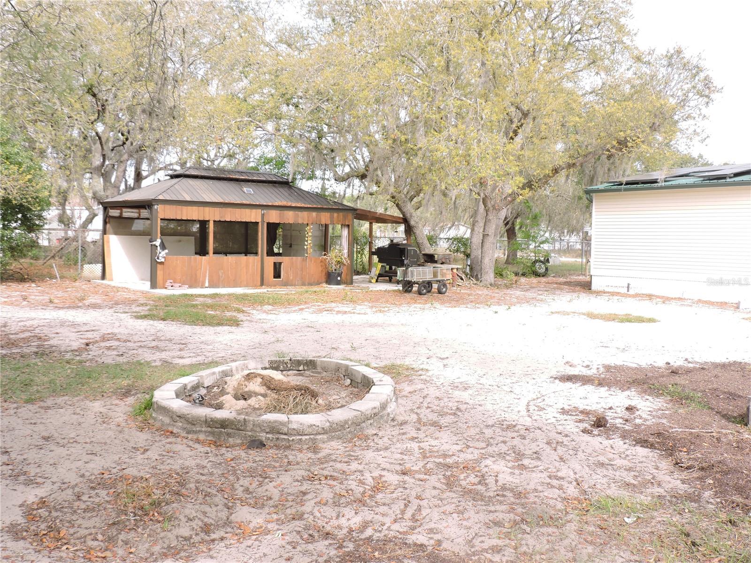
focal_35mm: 35
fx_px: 759
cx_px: 376
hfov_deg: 52.6
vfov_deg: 40.7
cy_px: 282
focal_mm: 6.2
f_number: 3.3
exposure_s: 1/320
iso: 110
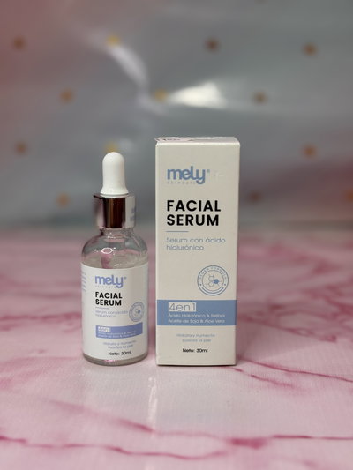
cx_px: 176
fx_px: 652
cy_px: 235
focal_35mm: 48
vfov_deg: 39.6
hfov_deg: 30.3
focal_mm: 6.76
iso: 64
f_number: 1.78
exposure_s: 1/100
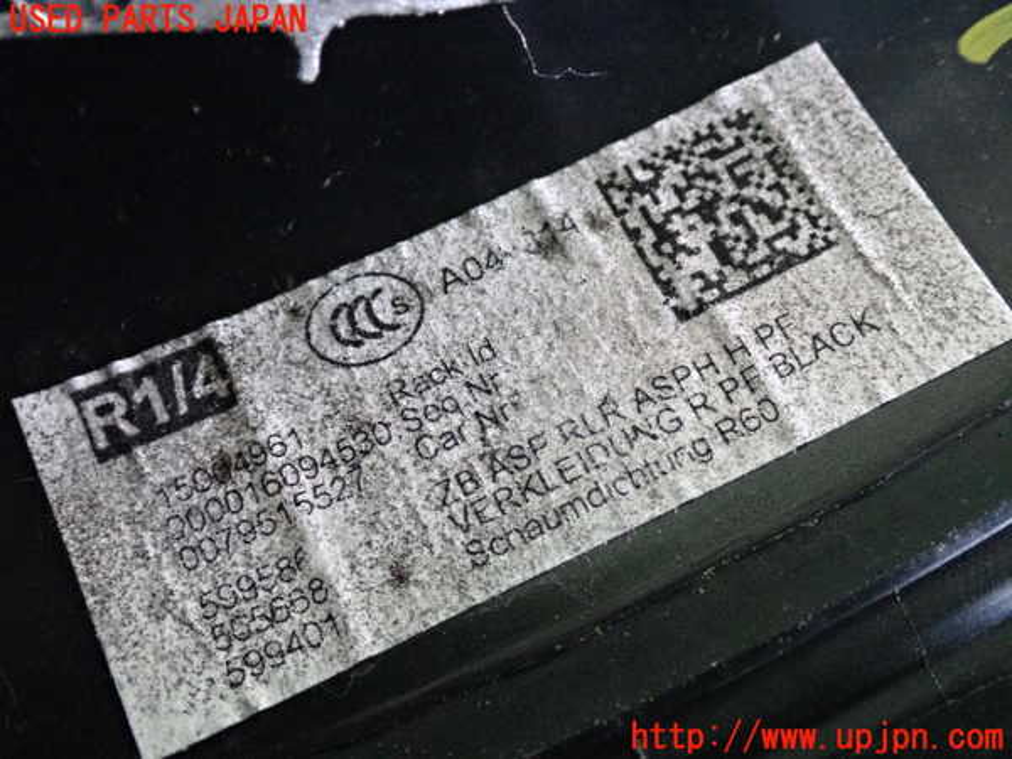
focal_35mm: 44
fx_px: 1286
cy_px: 380
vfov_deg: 32.9
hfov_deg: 42.9
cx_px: 506
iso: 3200
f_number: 2.9
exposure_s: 1/125
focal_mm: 7.84
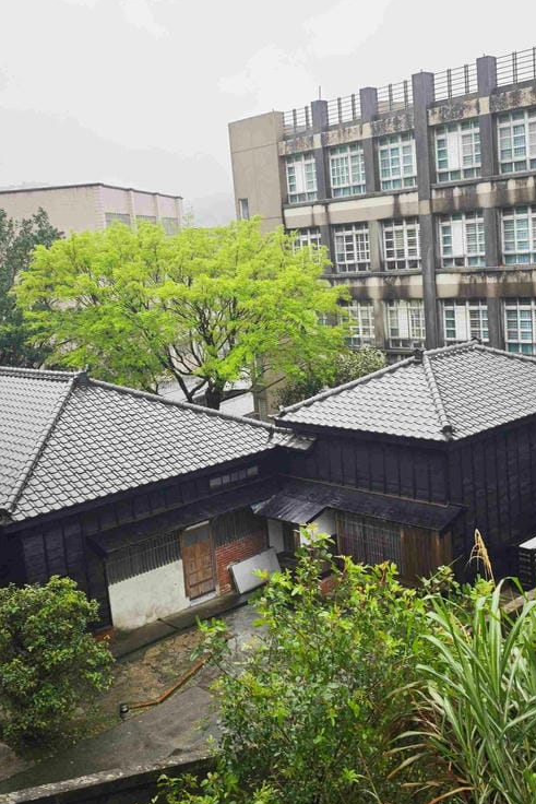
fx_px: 871
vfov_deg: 49.5
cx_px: 322
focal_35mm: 39
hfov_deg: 34.1
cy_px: 375
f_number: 2
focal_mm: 8.72
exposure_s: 1/120
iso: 100
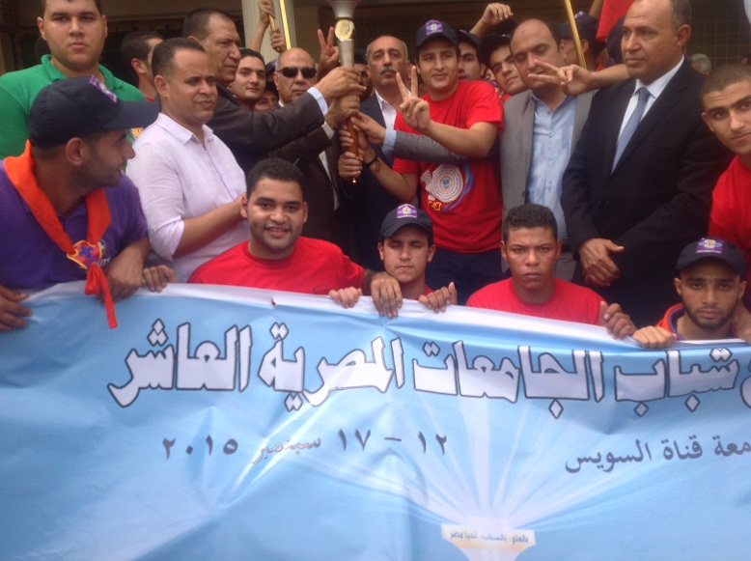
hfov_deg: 52.7
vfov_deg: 40.6
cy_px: 280
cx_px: 376
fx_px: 758
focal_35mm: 35
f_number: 2.4
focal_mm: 4.28
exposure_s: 1/512
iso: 50
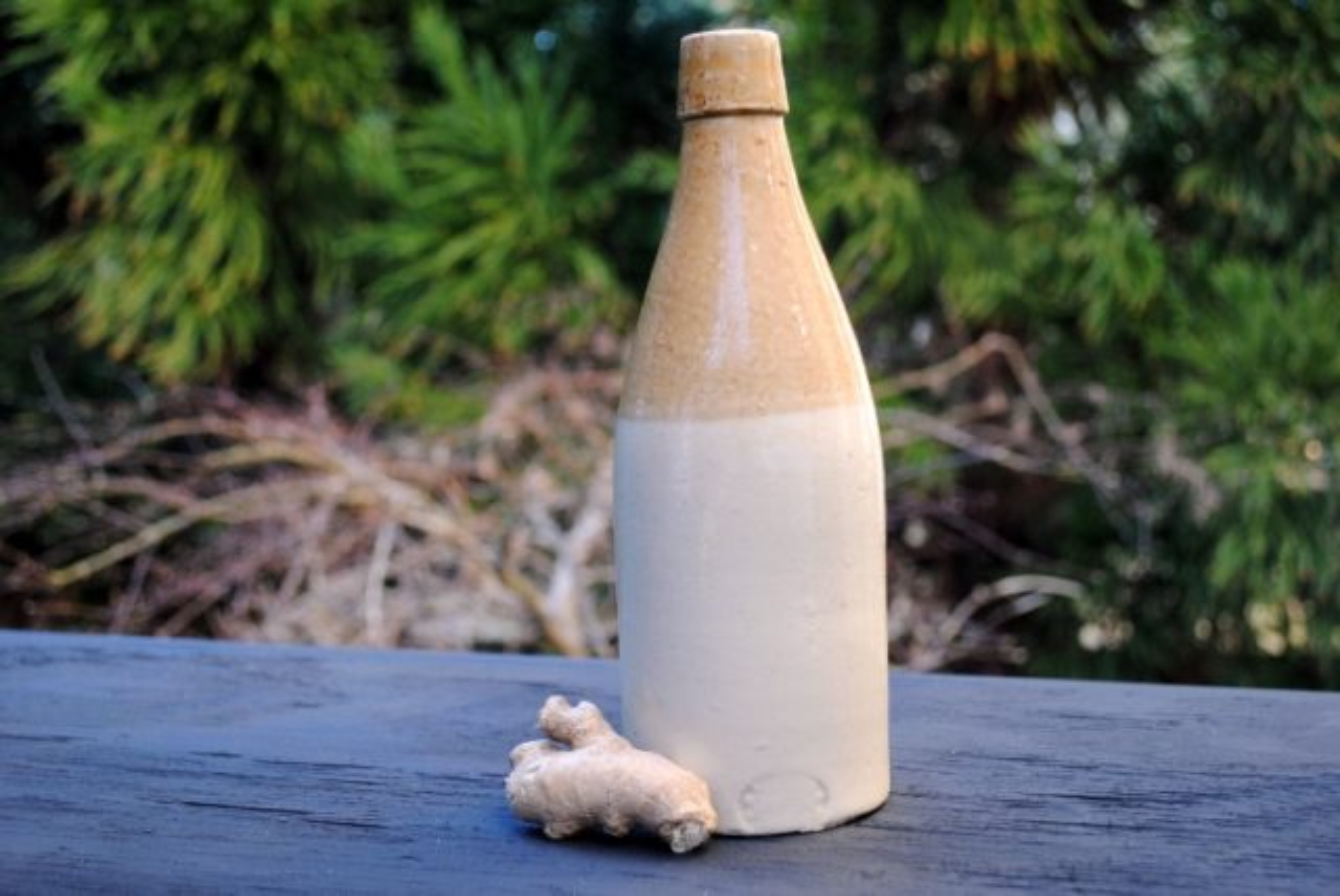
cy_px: 448
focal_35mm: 51
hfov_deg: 38.8
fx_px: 1900
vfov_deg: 26.5
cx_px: 670
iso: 400
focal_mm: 34
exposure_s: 1/80
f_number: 5
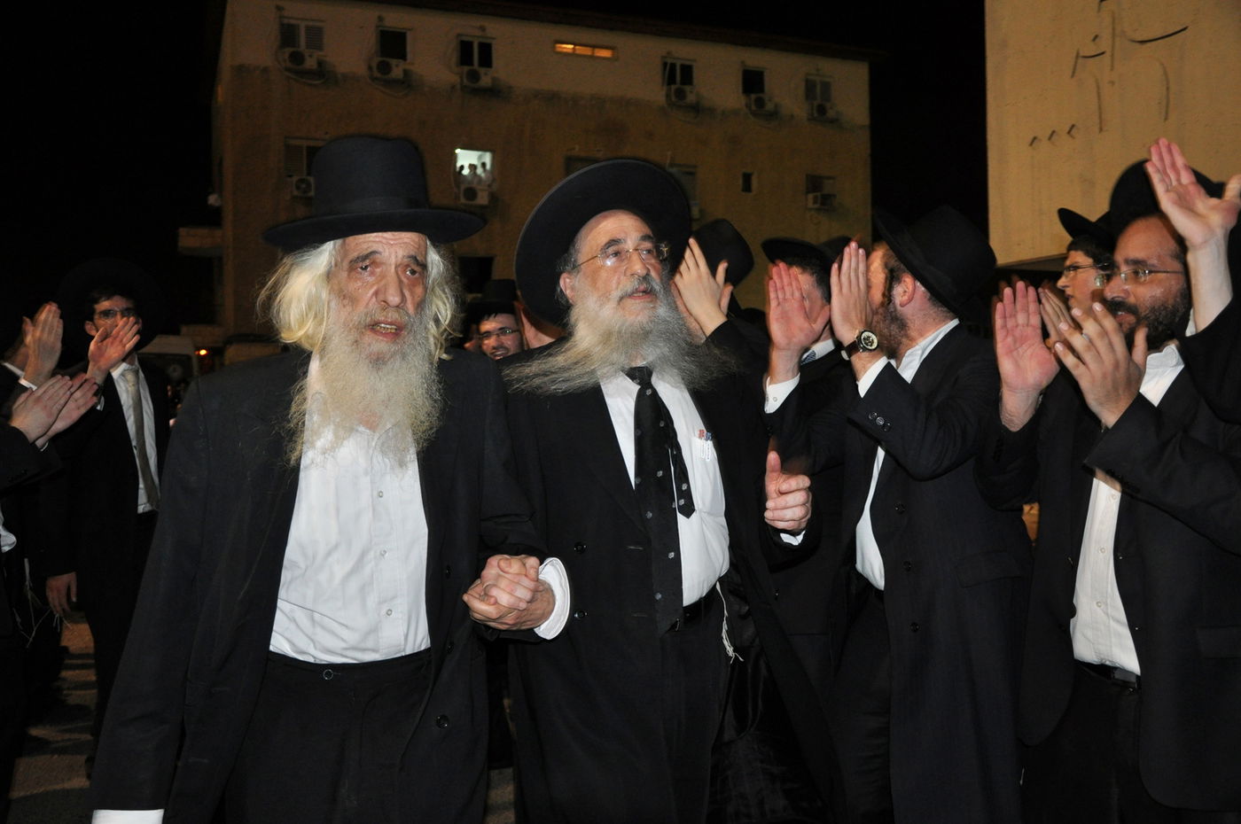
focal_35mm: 32
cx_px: 620
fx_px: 1085
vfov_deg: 41.6
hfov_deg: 59.5
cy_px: 412
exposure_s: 1/60
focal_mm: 21
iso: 800
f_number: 4
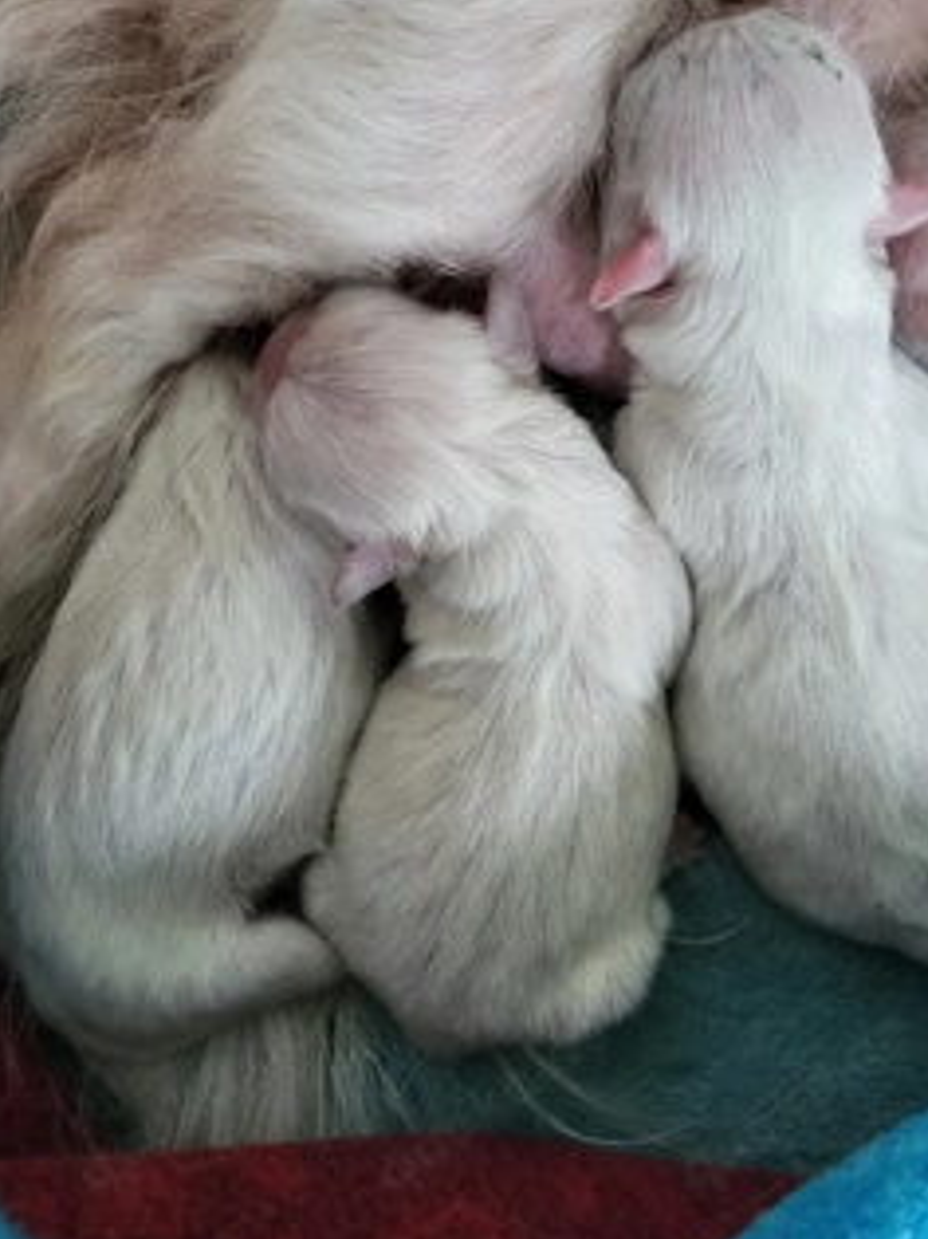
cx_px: 578
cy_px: 531
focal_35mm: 33
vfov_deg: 55.2
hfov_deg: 42.6
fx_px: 1180
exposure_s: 1/50.3
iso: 640
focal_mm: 5.4
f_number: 1.8
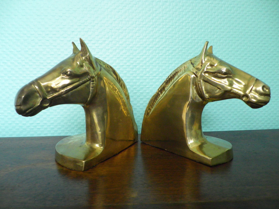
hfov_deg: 63.4
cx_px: 140
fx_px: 226
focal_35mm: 28
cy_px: 104
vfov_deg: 49.7
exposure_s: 1/60
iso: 400
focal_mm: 4.9
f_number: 2.6
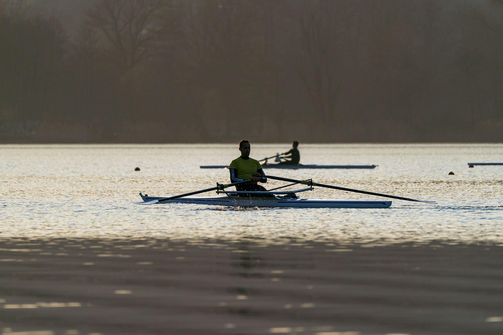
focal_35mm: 400
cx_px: 252
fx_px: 5588
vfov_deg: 3.4
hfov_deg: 5.2
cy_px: 168
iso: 100
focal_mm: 400
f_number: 7.1
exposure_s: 1/800
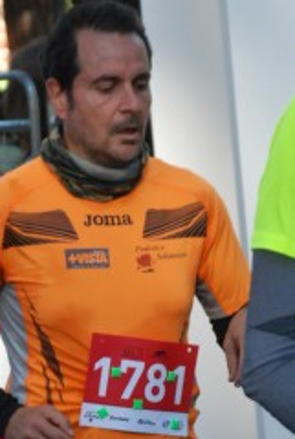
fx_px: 4124
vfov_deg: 6.1
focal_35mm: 337
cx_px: 133
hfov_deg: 4.1
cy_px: 371
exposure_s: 1/400
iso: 1000
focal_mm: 90
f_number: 5.6
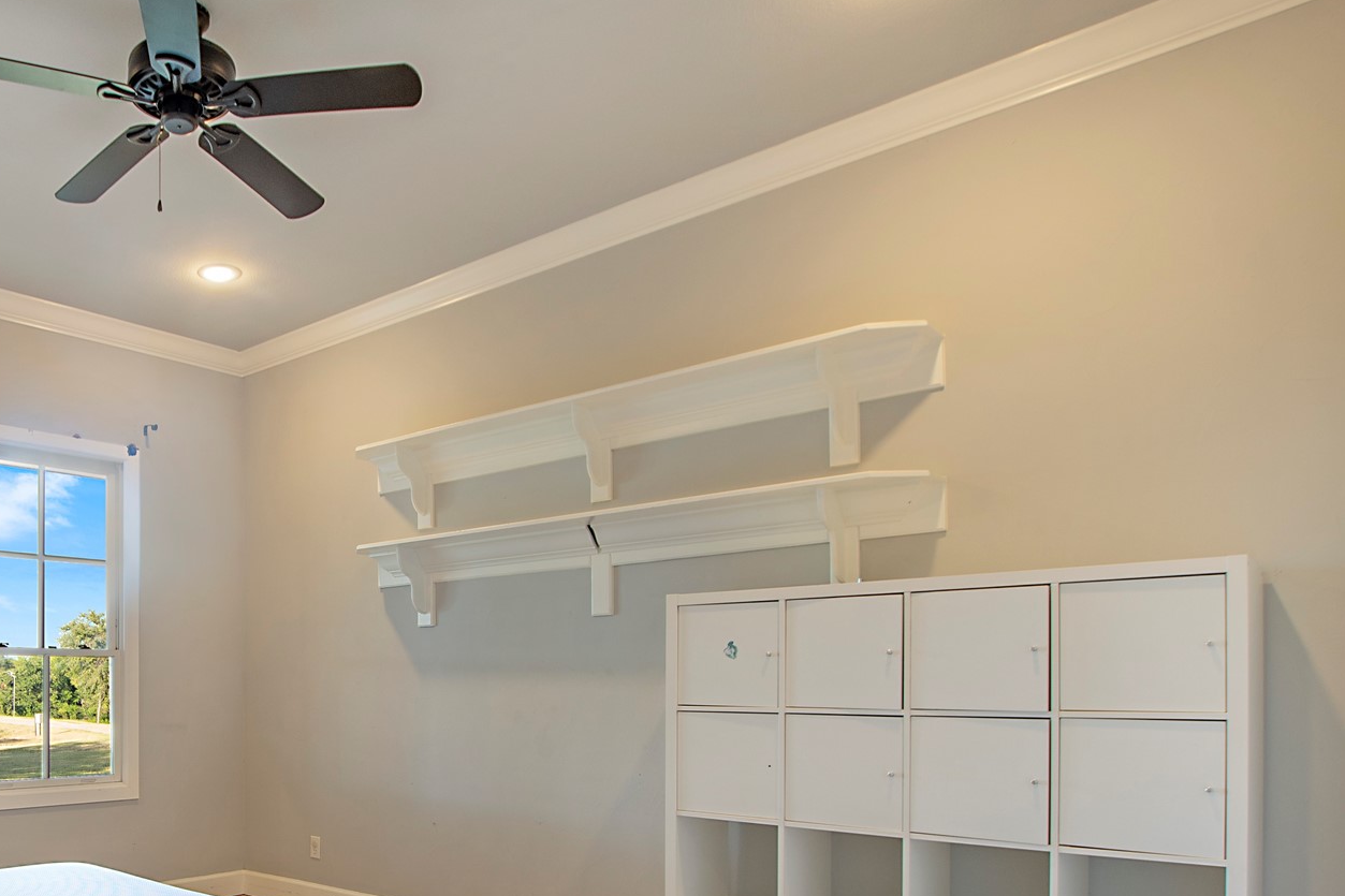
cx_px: 274
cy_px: 666
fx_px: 971
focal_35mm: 26
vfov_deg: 47.8
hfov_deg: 63.5
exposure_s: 1/80
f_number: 5.6
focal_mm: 10
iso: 100
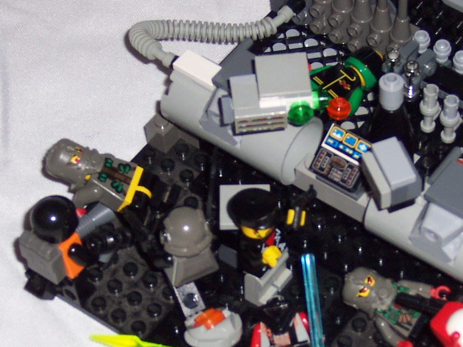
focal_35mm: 159
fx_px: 2127
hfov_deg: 12.4
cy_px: 268
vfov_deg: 9.3
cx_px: 289
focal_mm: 15.2
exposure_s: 1/90
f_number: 4
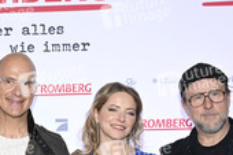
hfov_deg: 20.4
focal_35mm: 98
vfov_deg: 13.6
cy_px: 184
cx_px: 17
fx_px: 634
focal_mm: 37
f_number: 4
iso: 1600
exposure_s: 1/200
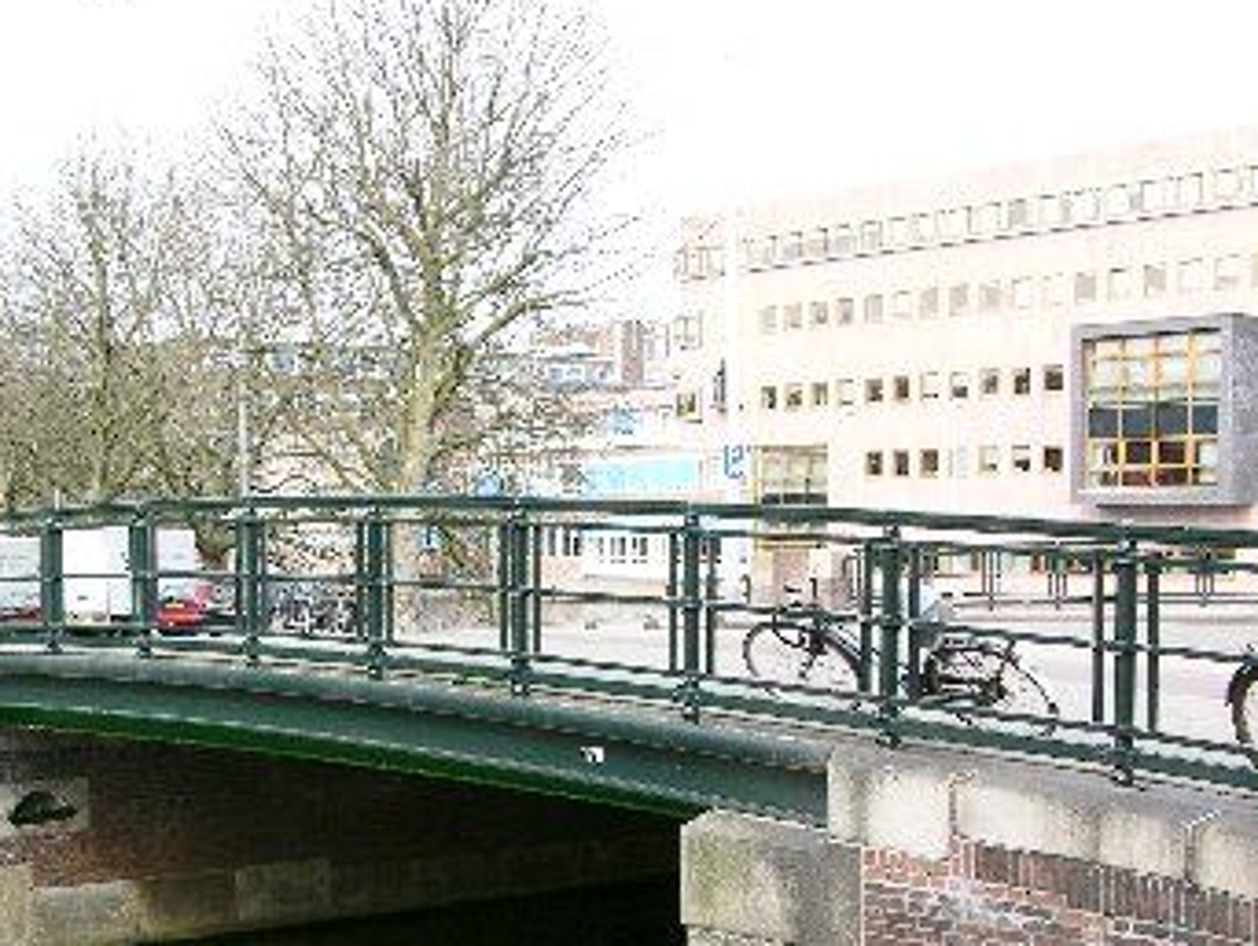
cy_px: 758
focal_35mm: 60
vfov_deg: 24.1
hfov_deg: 32.1
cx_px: 509
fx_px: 2182
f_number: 5.6
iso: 50
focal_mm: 8.9
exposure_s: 1/60.2
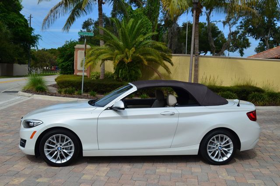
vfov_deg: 36.7
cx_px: 140
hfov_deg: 53.2
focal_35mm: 36
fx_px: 279
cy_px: 93
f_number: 11
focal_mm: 24
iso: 100
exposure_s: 1/125
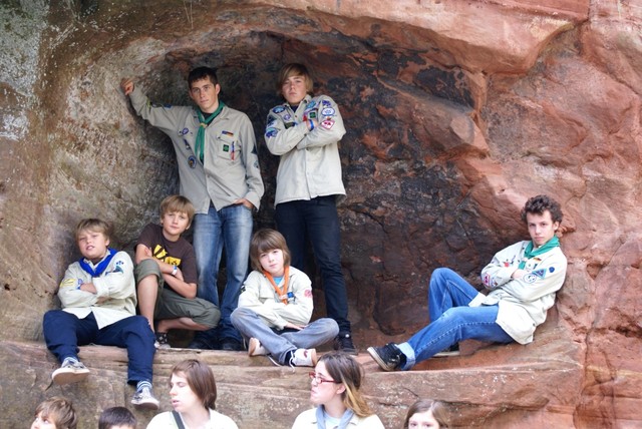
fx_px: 1205
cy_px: 214
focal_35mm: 68
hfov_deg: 29.8
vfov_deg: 20.2
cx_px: 321
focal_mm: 45
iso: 250
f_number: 5.6
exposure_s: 1/80
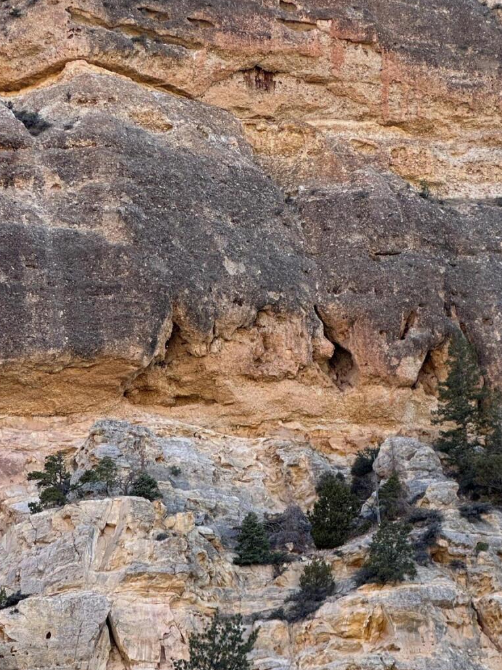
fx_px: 2920
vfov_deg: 13.1
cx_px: 398
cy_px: 202
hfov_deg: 9.8
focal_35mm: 151
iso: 32
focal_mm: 9
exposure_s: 1/108
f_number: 2.8
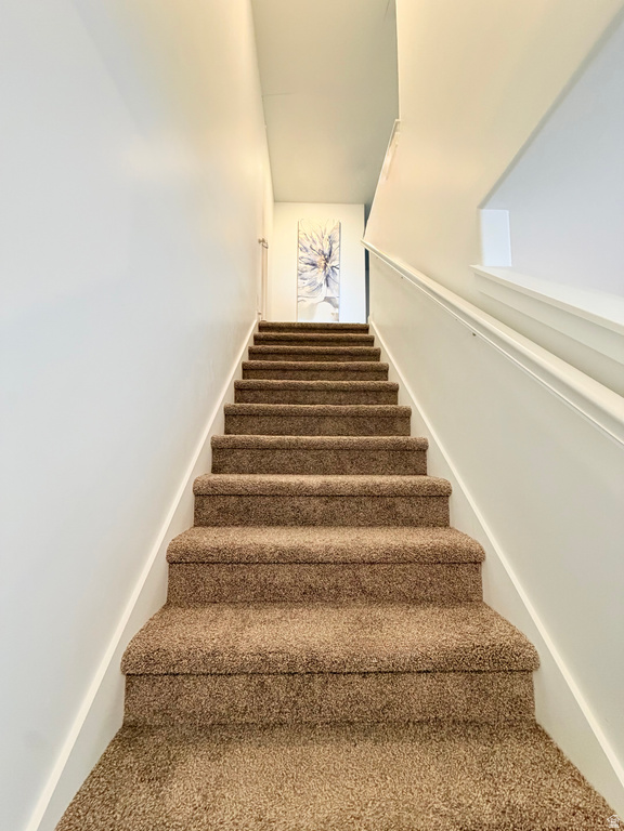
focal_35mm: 14
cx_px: 312
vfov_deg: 102.1
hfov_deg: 85.7
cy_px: 416
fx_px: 336
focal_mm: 2.22
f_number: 2.2
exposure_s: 1/60
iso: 400
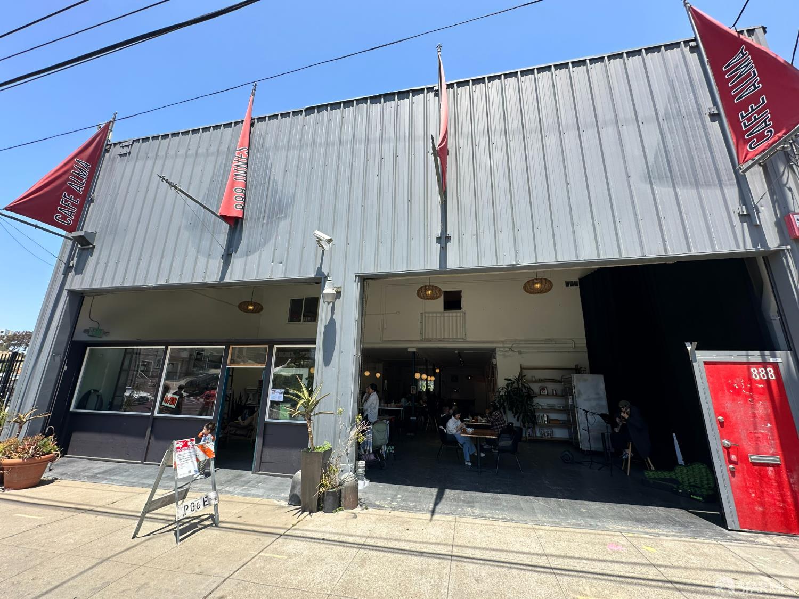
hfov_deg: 102.1
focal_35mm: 14
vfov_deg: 85.7
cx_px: 400
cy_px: 300
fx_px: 323
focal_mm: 2.22
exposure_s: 1/673
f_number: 2.2
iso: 40
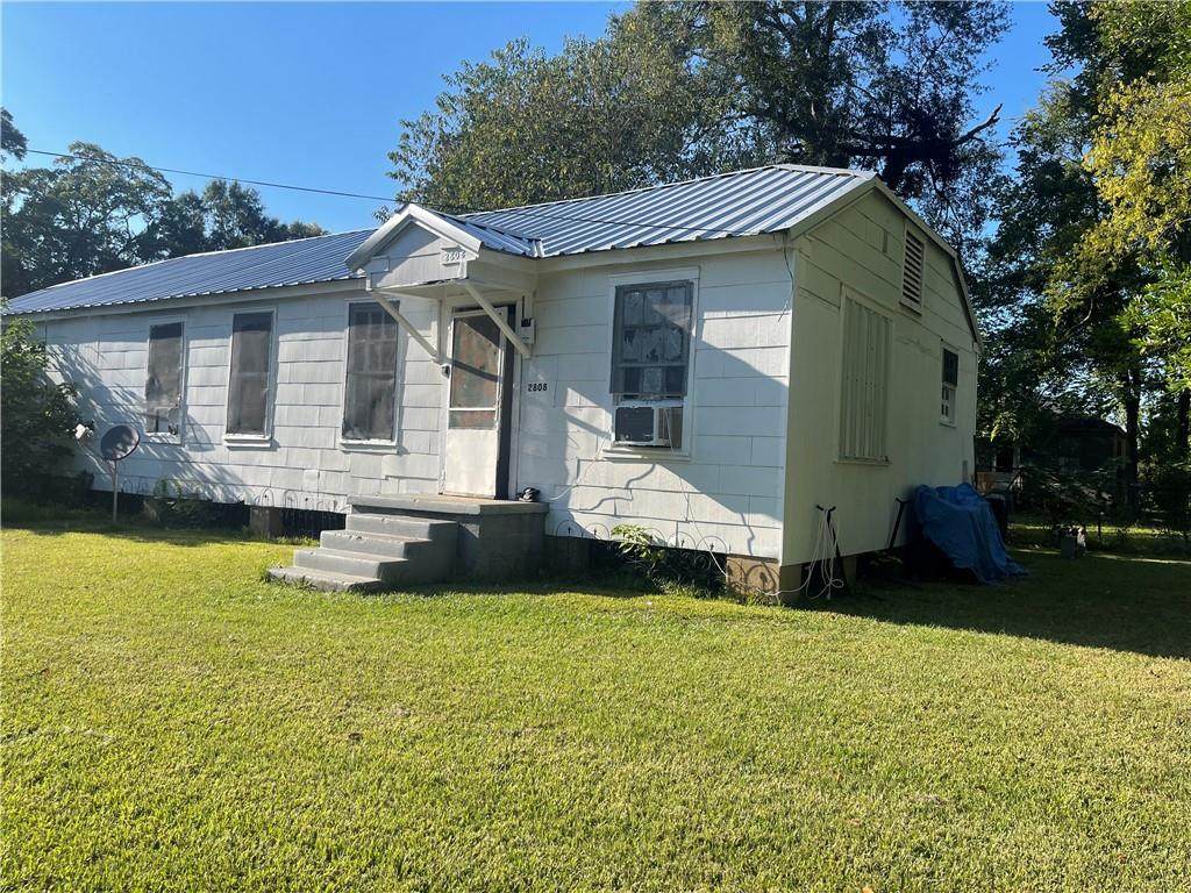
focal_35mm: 25
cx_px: 596
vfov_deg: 54.9
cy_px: 446
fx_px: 860
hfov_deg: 69.4
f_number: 1.6
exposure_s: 1/2165
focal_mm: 5.1
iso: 32
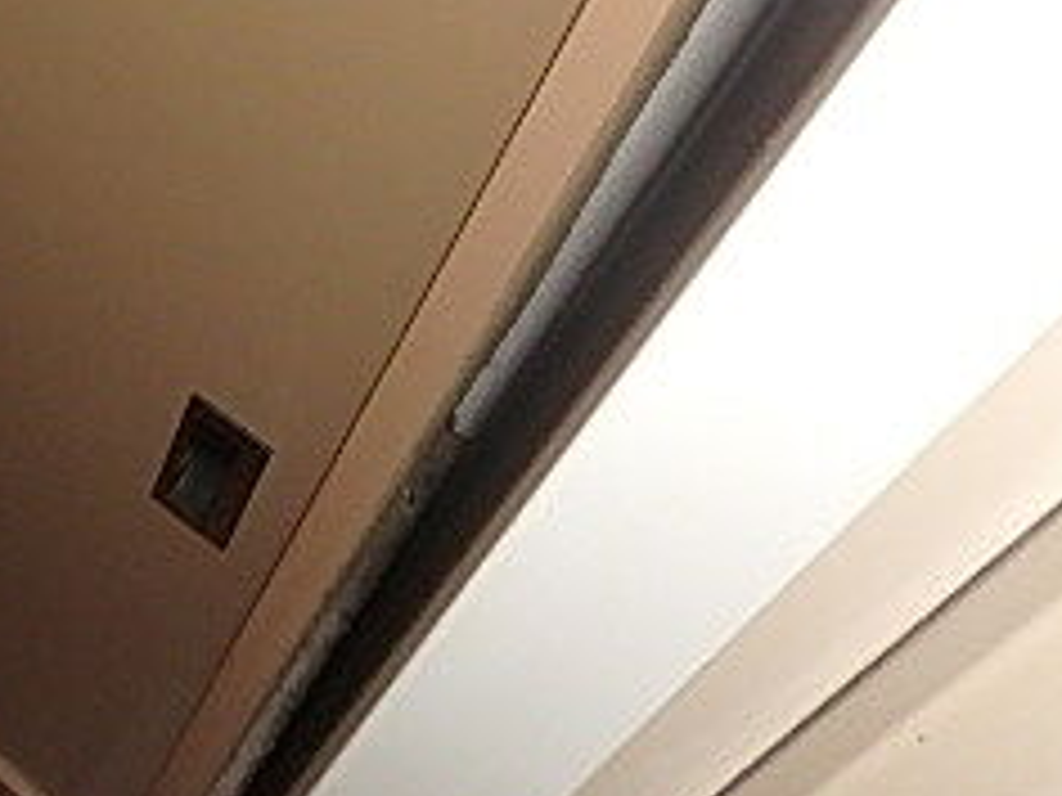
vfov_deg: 23.2
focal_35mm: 57
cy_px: -189
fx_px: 1749
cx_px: -122
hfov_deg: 30.1
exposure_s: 1/30
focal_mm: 3.7
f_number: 3.5
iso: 400
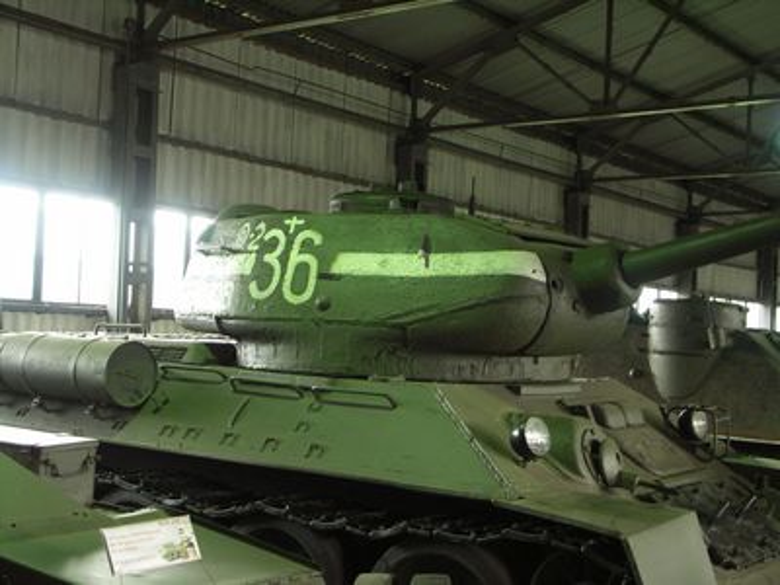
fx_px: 1104
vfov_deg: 29.7
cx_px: 390
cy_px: 292
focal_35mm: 49
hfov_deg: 38.9
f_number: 3.2
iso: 160
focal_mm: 12.7
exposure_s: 1/8
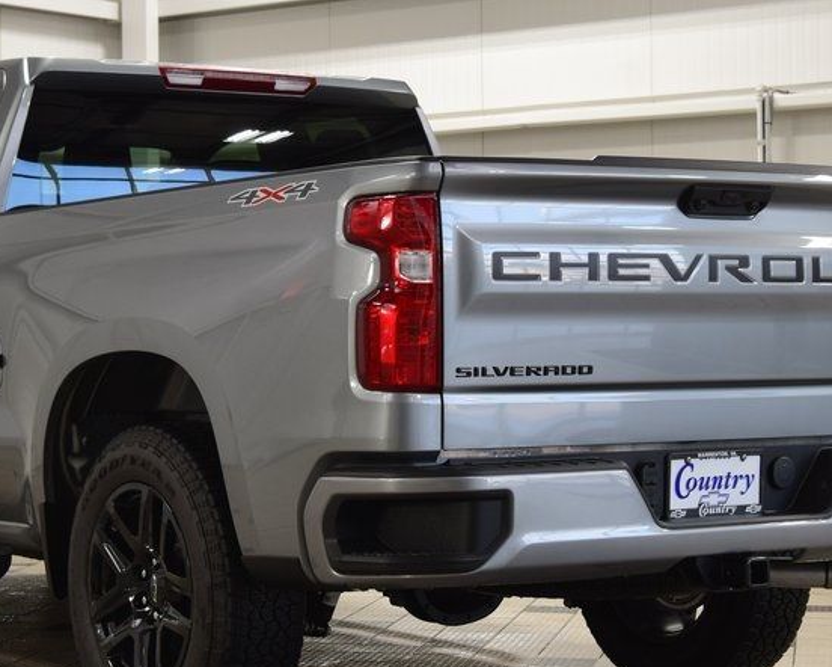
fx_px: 2315
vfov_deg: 16.4
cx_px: 303
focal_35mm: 94
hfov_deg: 20.3
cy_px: 369
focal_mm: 36
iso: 400
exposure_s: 1/15
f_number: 6.3
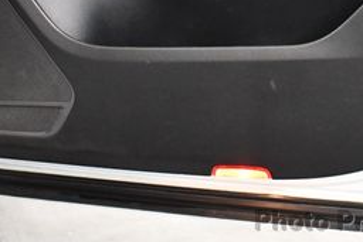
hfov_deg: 22.5
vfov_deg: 14.7
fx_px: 908
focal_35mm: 90
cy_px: -54
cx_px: 238
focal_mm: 18
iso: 3200
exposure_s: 1/60
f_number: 3.5
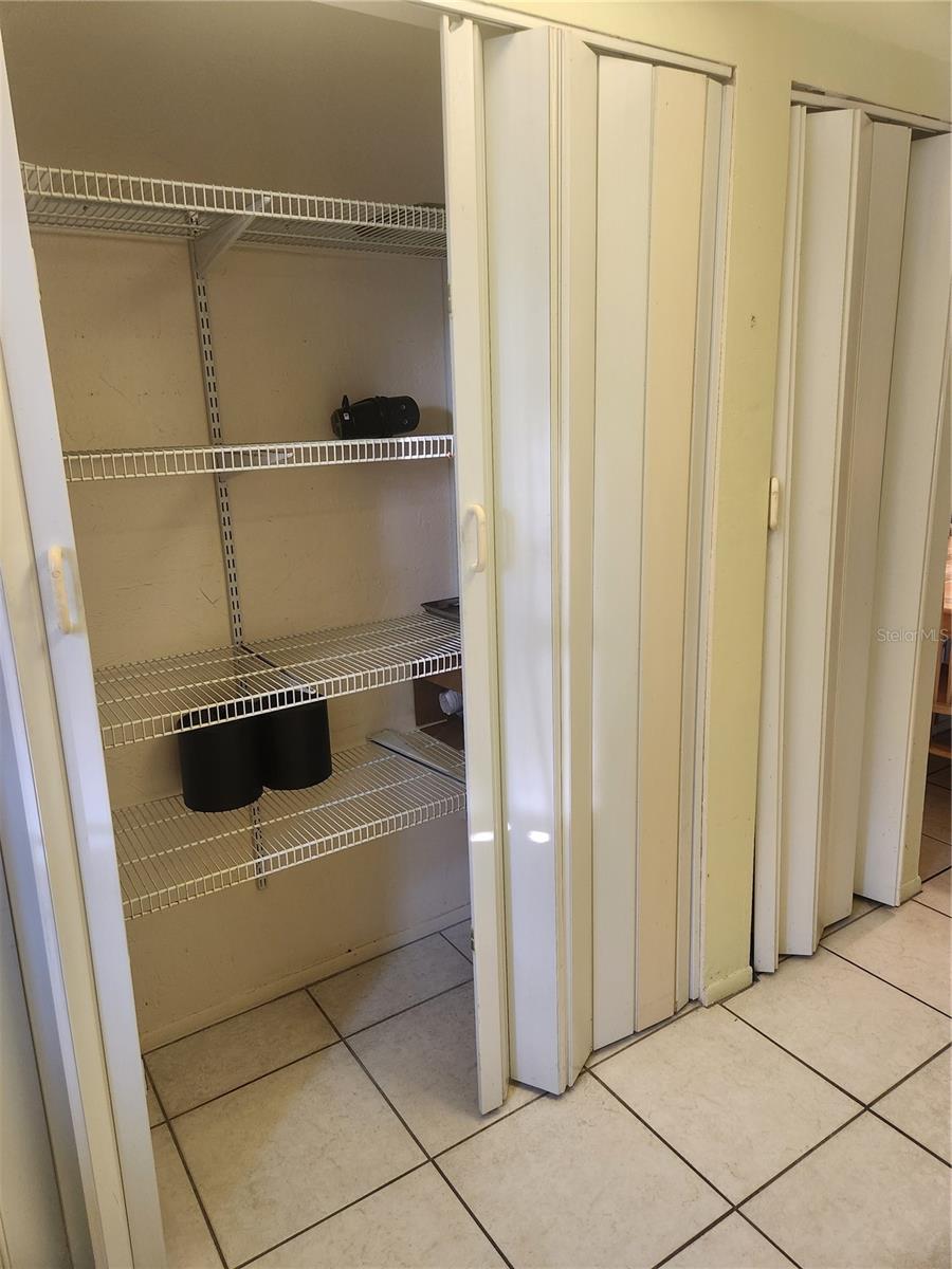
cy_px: 634
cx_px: 476
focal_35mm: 23
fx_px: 843
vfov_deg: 73.9
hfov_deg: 58.9
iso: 320
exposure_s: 1/120
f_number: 1.8
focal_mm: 5.4
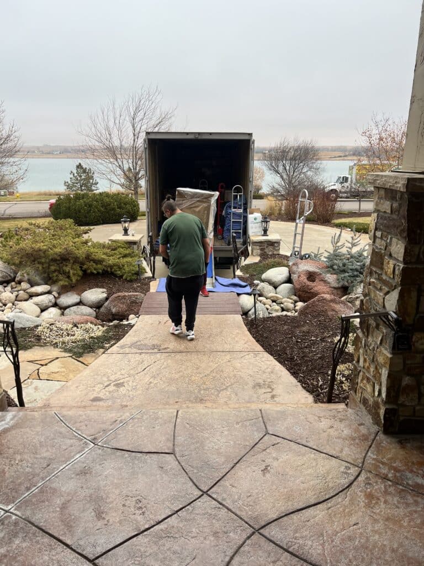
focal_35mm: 26
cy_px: 283
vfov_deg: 67.3
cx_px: 212
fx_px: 425
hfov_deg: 53.1
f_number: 1.5
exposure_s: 1/255
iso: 40
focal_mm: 5.7
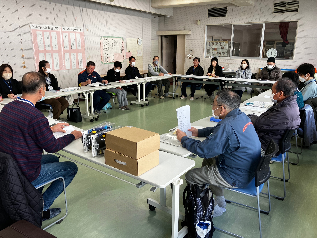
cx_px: 158
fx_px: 256
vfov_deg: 49.7
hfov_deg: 63.4
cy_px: 119
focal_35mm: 28
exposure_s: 1/100
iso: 50
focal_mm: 3.99
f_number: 1.8
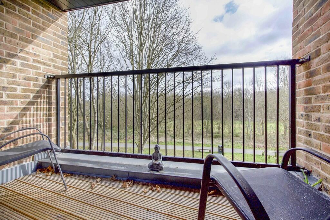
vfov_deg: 77.4
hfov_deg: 100.4
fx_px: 138
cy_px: 110
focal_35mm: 15
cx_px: 165
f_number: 10
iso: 250
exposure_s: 1/160
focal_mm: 15
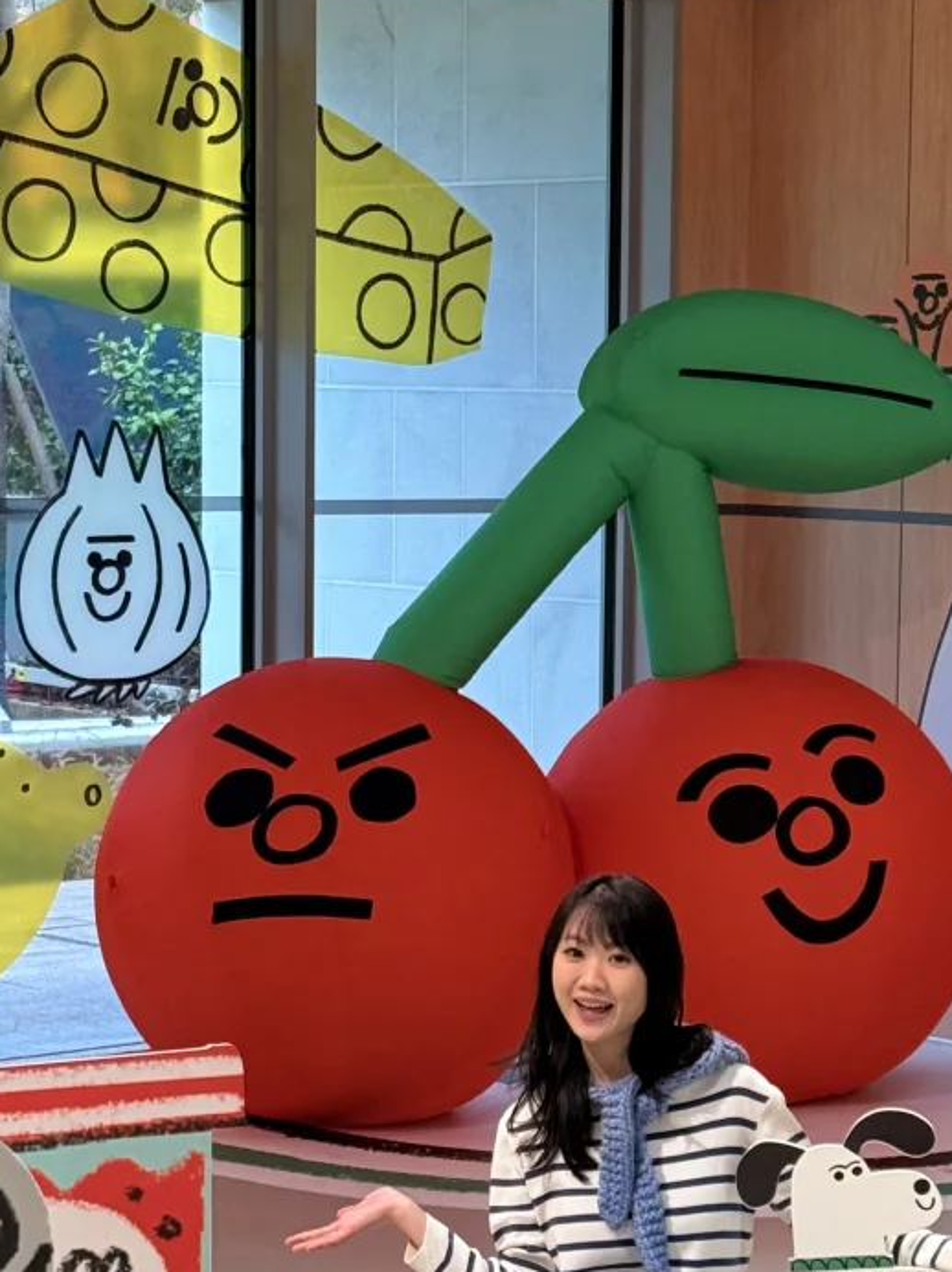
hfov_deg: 14.7
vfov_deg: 19.7
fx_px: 3671
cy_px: 630
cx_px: 742
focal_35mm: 100
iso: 160
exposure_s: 1/50
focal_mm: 6.76
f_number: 1.78
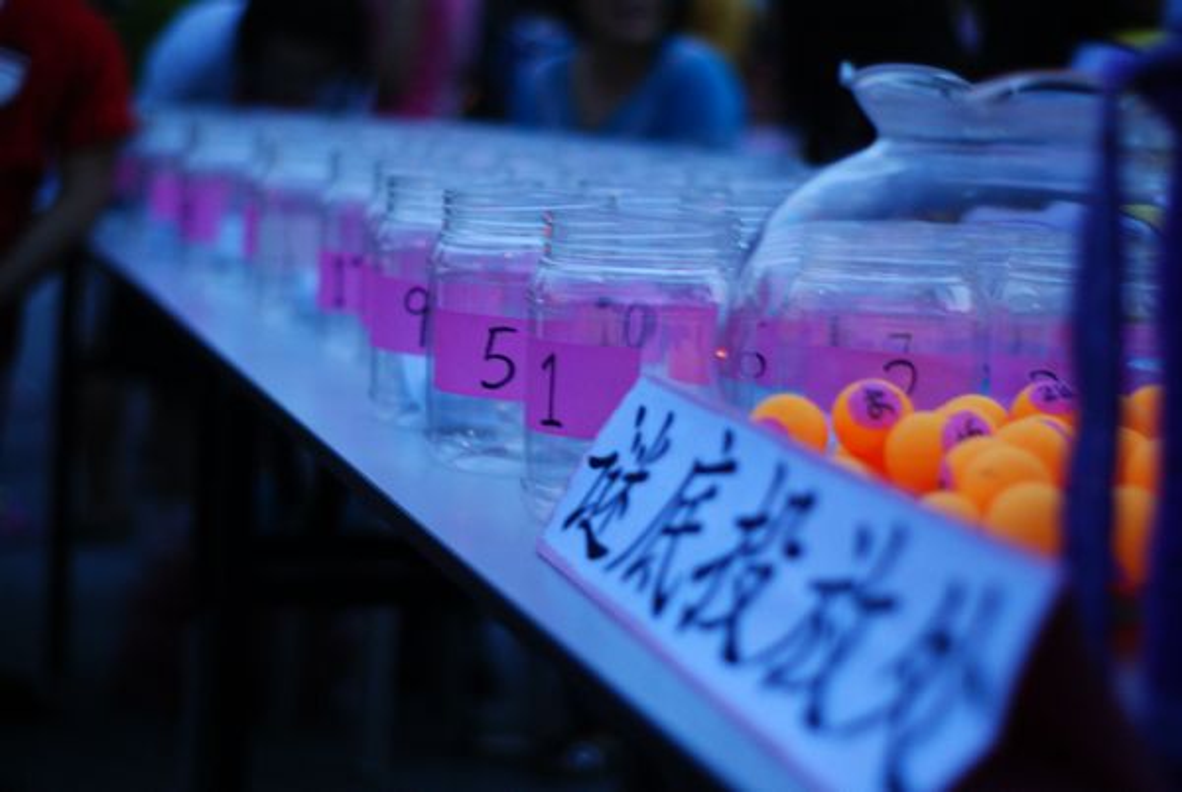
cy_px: 396
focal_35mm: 75
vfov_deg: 18.2
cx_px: 591
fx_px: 2466
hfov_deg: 27.0
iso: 800
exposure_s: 1/20
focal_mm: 50
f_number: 2
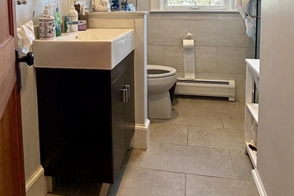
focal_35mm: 30
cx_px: 146
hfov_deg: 61.9
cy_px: 24
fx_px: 245
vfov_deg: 40.7
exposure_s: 1/60
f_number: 2.2
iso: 200
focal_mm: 2.22
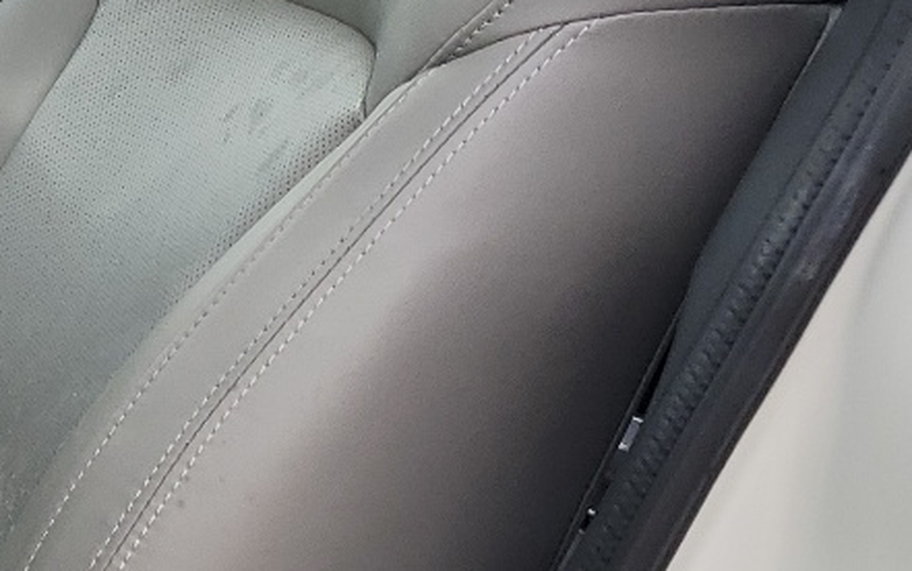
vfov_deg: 13.0
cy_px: 110
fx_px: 2486
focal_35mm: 100
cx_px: -703
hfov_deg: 17.2
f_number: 1.5
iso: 50
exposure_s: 1/1250
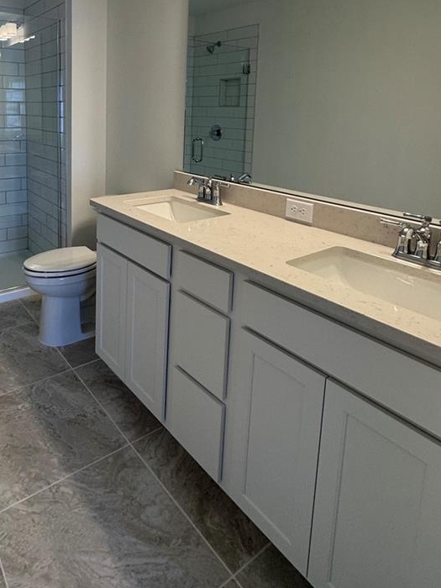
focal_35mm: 24
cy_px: 166
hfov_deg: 55.2
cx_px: 135
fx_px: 408
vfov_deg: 68.2
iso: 125
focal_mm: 2.22
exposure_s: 1/120
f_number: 2.2
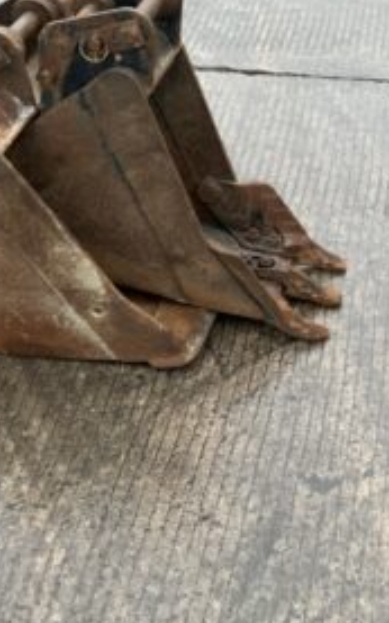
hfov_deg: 17.8
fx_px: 1205
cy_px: 297
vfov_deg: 29.0
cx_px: 400
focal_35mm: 71
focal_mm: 3
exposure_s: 1/103
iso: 64
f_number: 1.8
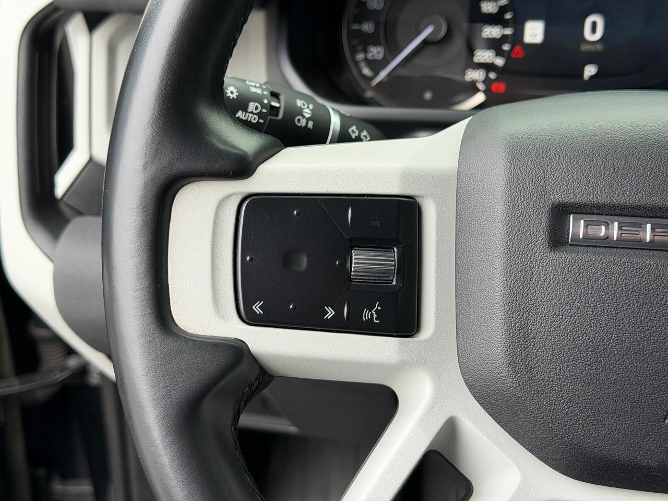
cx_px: 334
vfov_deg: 30.3
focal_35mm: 48
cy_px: 250
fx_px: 926
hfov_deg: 39.7
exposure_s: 1/100
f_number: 1.78
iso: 64
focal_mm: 6.76
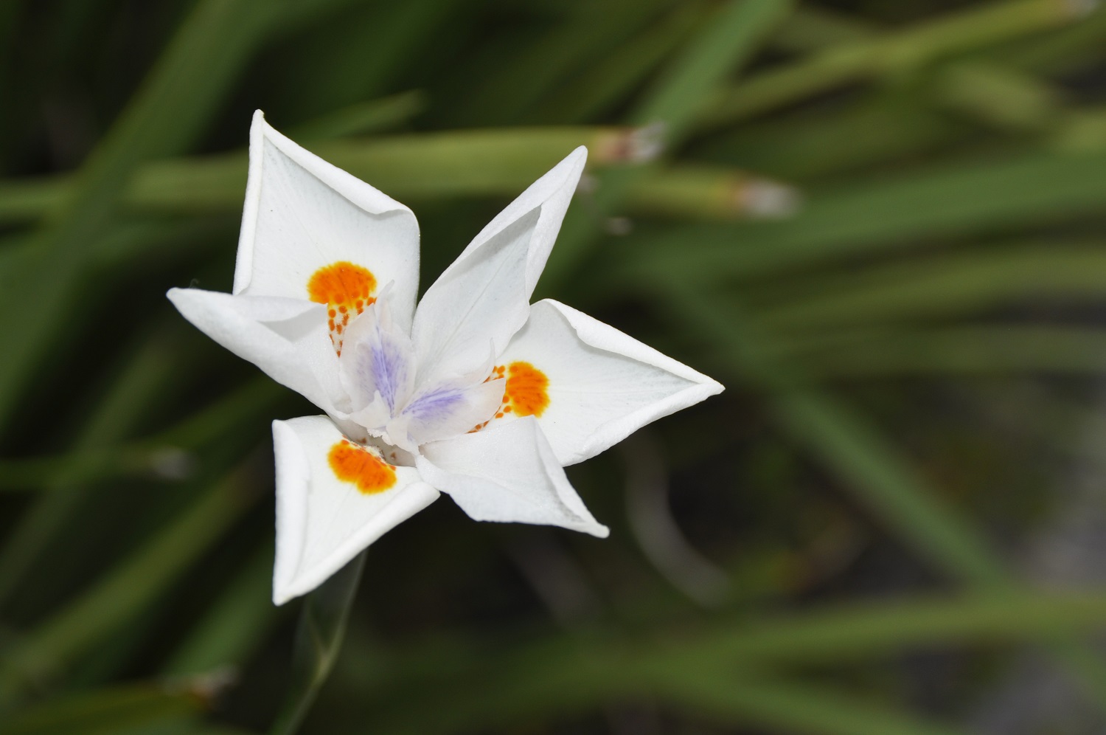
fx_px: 3682
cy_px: 368
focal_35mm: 120
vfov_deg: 11.4
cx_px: 553
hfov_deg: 17.1
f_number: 11
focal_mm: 80
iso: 200
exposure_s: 1/200
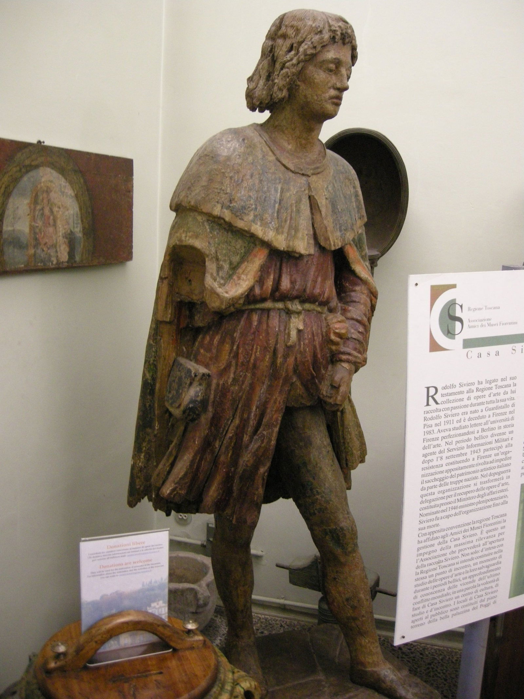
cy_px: 350
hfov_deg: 39.7
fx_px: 727
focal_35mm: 36
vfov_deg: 51.4
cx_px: 262
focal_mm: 7.5
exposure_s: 1/11.7
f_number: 2.7
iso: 400
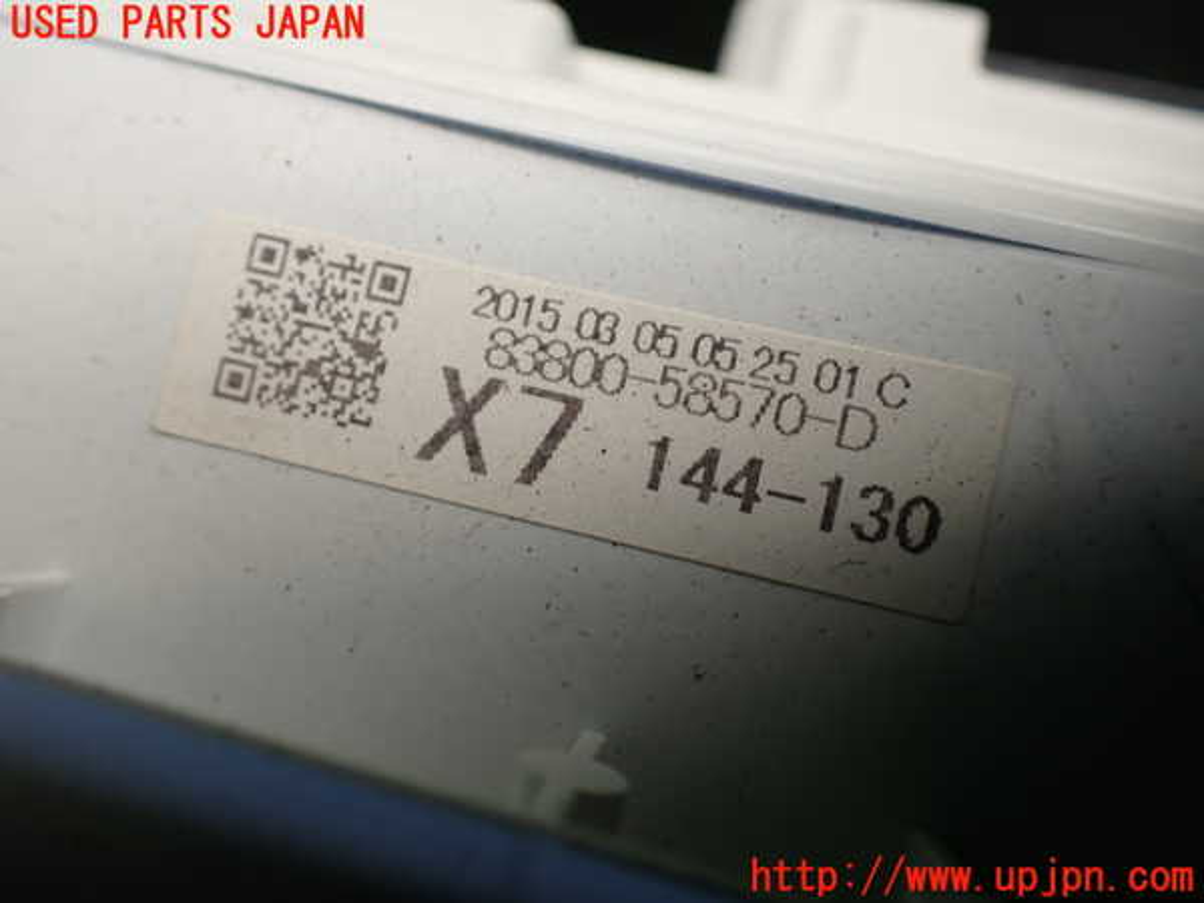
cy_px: 452
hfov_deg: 60.0
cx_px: 602
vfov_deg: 46.8
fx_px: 1043
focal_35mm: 30
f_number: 2.3
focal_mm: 5.4
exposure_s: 1/160
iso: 100
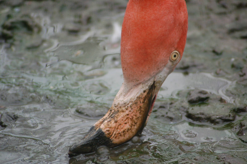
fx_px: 3390
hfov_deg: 4.2
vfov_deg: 2.8
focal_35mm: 495
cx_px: 124
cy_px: 82
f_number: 6.3
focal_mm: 330
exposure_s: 1/500
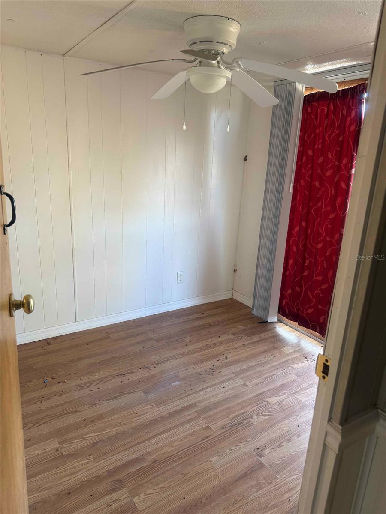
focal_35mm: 24
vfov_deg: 71.6
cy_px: 257
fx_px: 357
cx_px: 193
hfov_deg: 56.8
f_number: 1.78
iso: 160
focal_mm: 6.76
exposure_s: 1/60
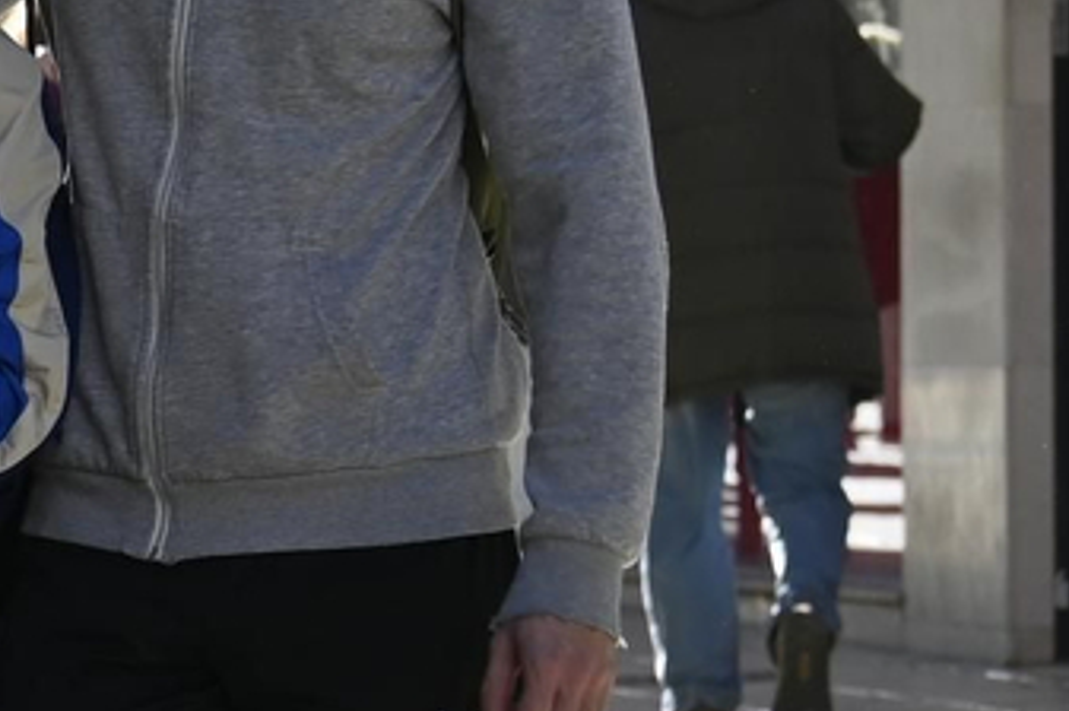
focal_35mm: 506
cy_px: 432
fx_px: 15022
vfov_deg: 2.7
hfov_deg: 4.1
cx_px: -527
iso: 100
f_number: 4.8
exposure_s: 1/320
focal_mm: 71
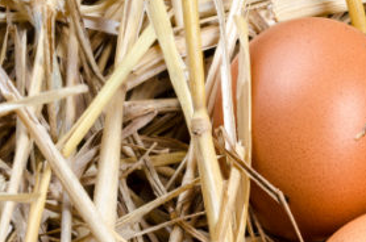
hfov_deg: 9.9
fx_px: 2079
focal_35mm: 205
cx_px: 486
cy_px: 174
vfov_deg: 6.7
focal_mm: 50
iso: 100
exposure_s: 1/60
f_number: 11
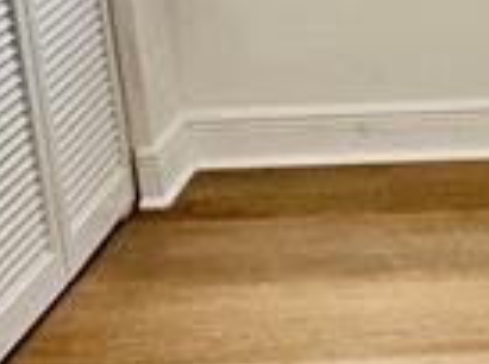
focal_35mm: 82
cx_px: 678
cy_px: -246
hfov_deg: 21.1
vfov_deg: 15.8
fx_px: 1155
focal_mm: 2.22
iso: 64
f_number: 2.2
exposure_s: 1/99
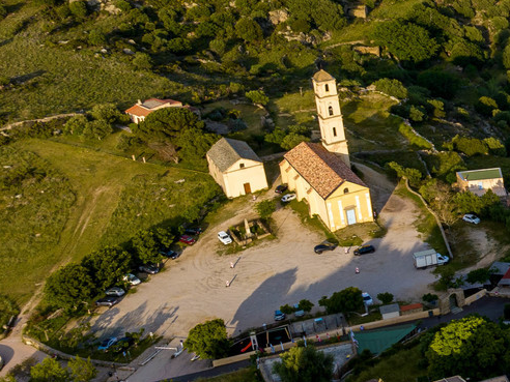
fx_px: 1149
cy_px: 226
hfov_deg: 21.7
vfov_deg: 18.9
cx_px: 718
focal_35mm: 78
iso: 100
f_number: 8
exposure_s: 1/160
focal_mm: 12.3
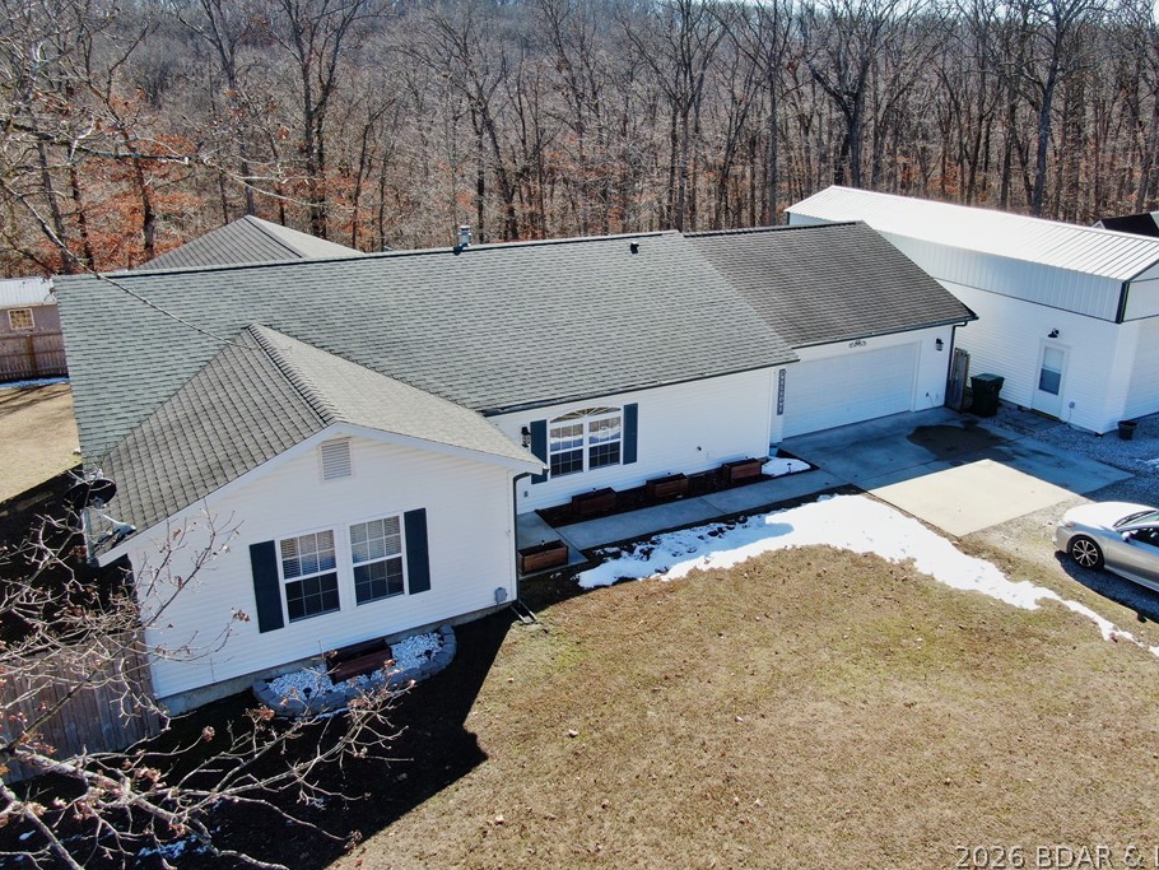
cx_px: 648
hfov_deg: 65.1
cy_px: 389
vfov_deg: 51.3
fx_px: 904
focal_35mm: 27
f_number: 2.8
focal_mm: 4.39
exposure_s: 1/640
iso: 100
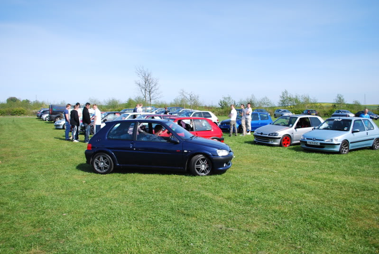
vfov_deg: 43.7
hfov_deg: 61.9
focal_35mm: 30
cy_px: 127
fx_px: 316
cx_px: 190
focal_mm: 20
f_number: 4.5
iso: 400
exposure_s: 1/2000
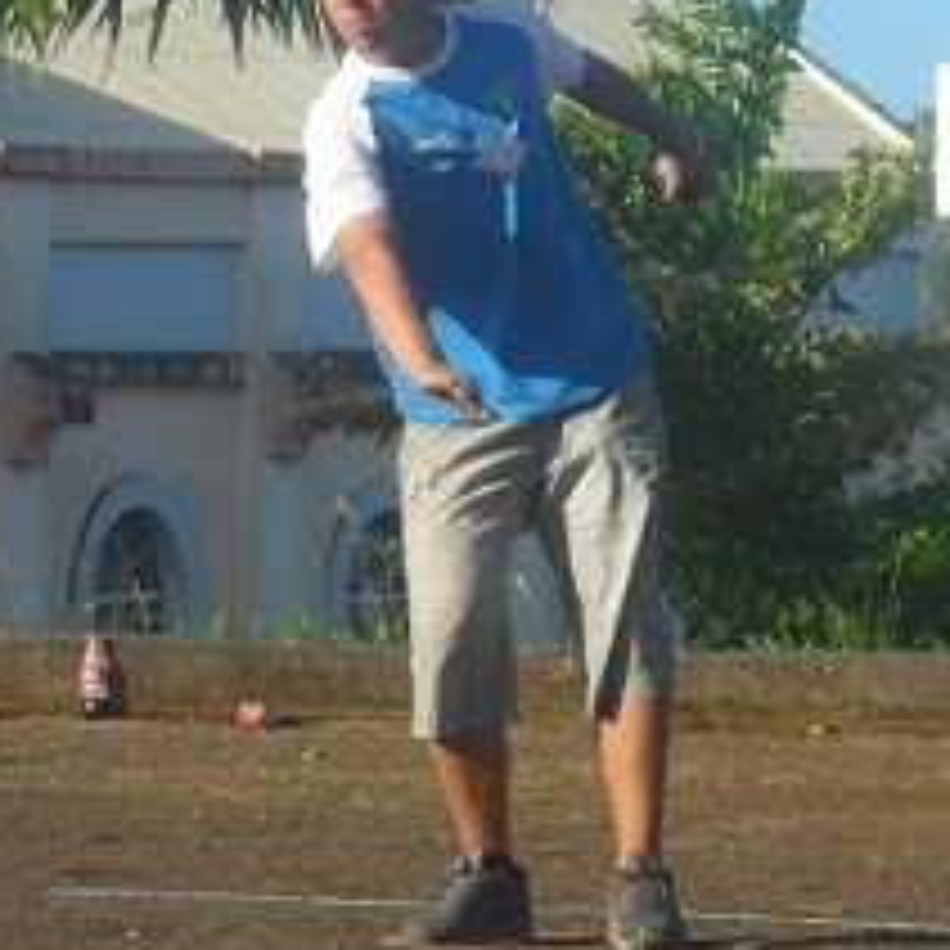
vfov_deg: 5.9
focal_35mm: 295
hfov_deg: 5.9
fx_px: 9160
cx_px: 428
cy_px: 304
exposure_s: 1/250
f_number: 5.9
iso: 80
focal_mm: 24.5
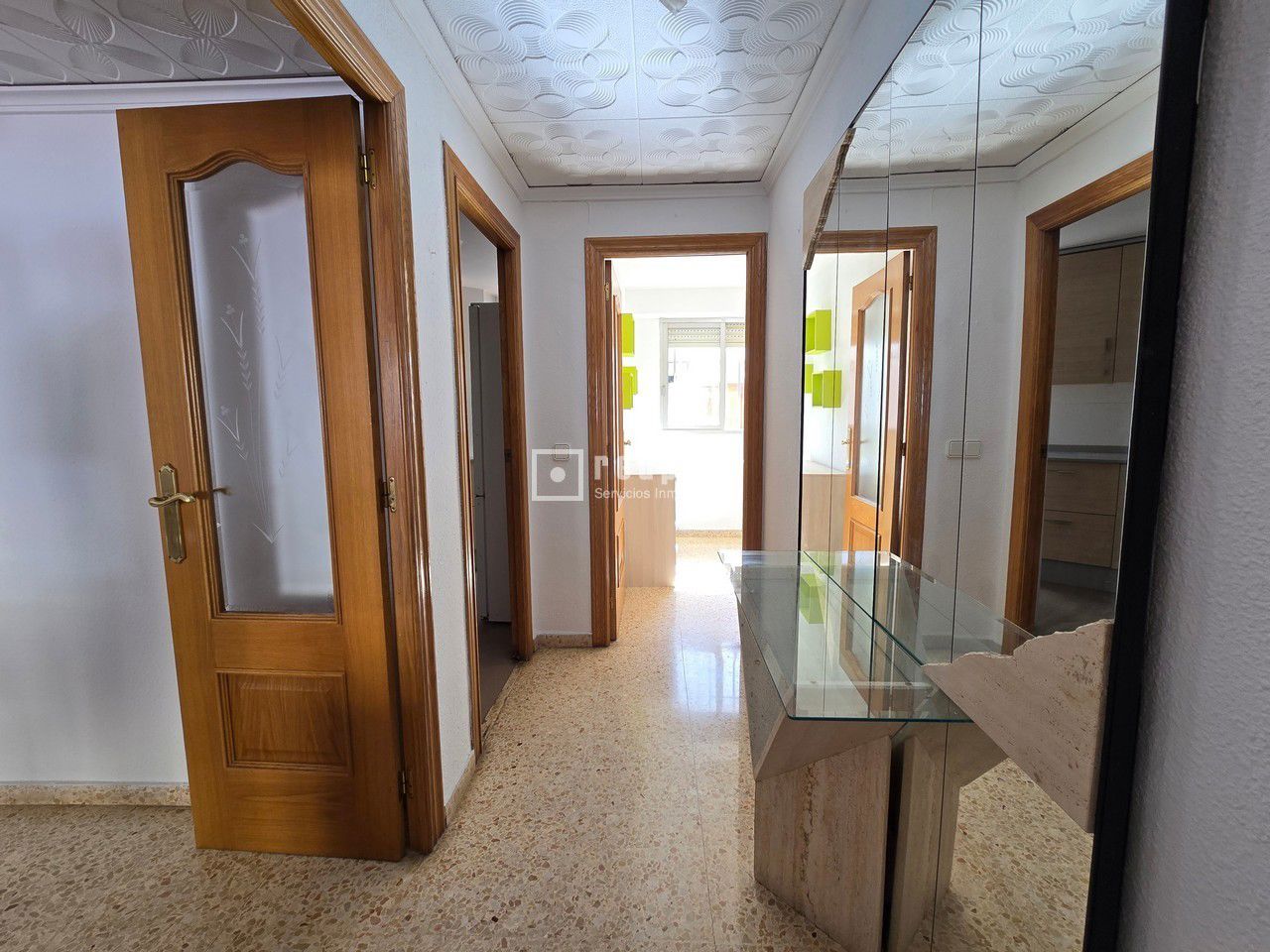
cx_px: 635
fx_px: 477
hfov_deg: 106.2
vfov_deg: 89.9
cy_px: 476
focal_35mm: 13
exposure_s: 1/50
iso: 64
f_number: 2.2
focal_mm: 2.2
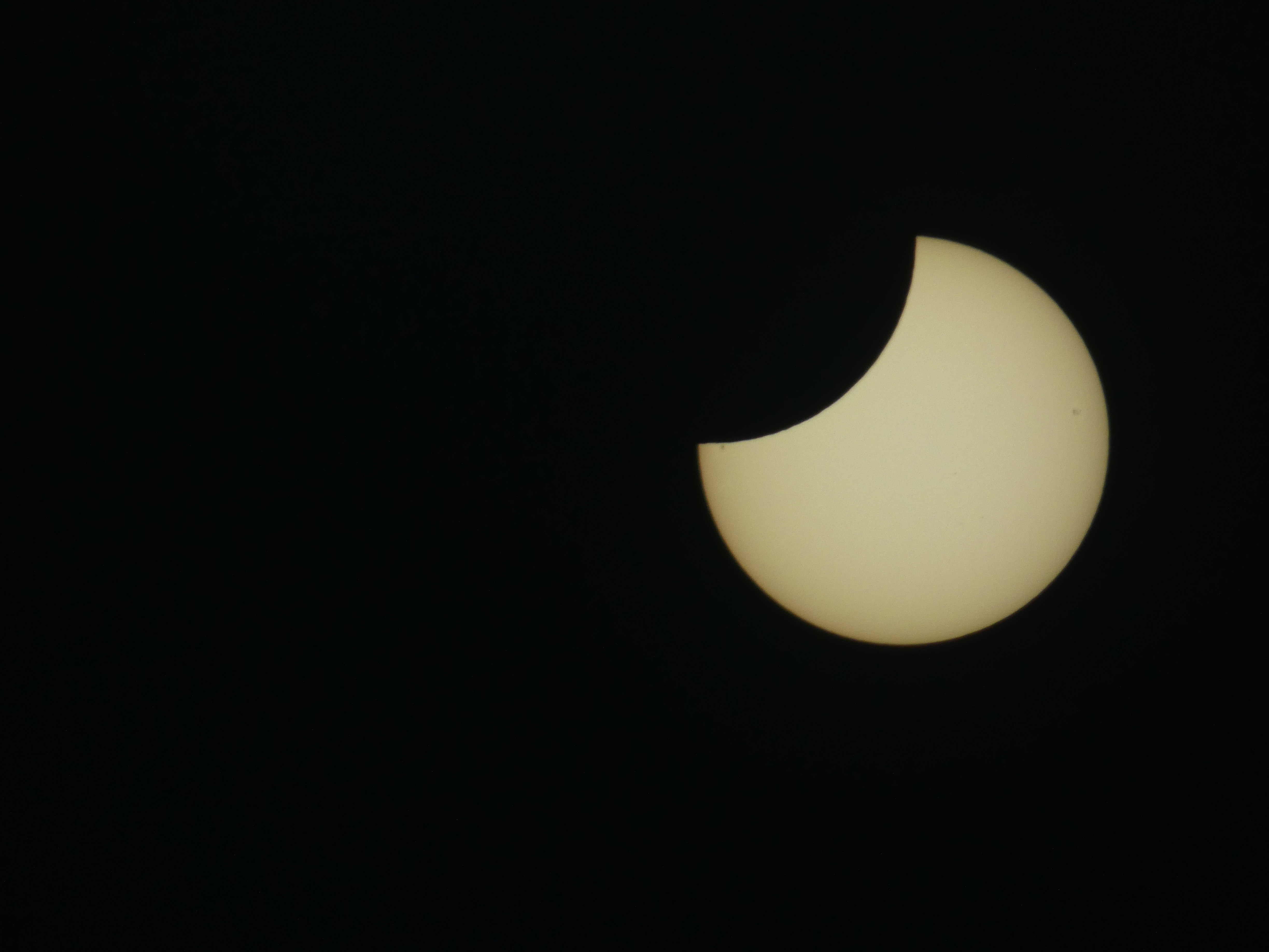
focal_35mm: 1200
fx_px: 43991
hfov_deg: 1.7
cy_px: 476
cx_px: 634
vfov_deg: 1.2
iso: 200
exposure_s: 1/500
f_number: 8
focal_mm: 215
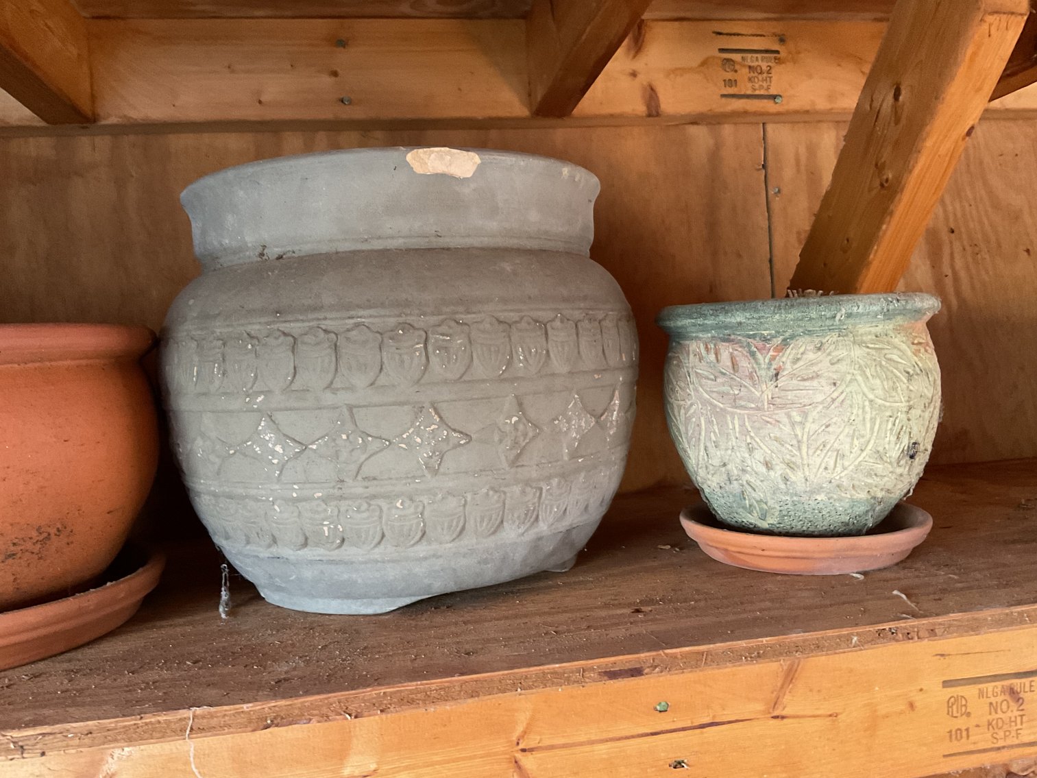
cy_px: 389
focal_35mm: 29
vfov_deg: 48.2
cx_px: 518
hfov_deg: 61.7
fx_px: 869
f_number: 1.8
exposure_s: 1/33
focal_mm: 3
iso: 250
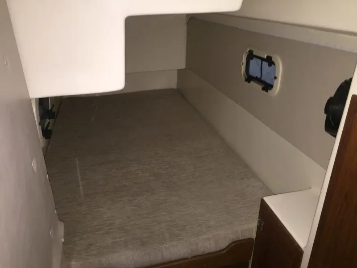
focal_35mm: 29
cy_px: 134
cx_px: 178
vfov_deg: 48.2
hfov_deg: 61.7
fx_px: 299
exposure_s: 1/16
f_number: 2.2
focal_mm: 4.15
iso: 80
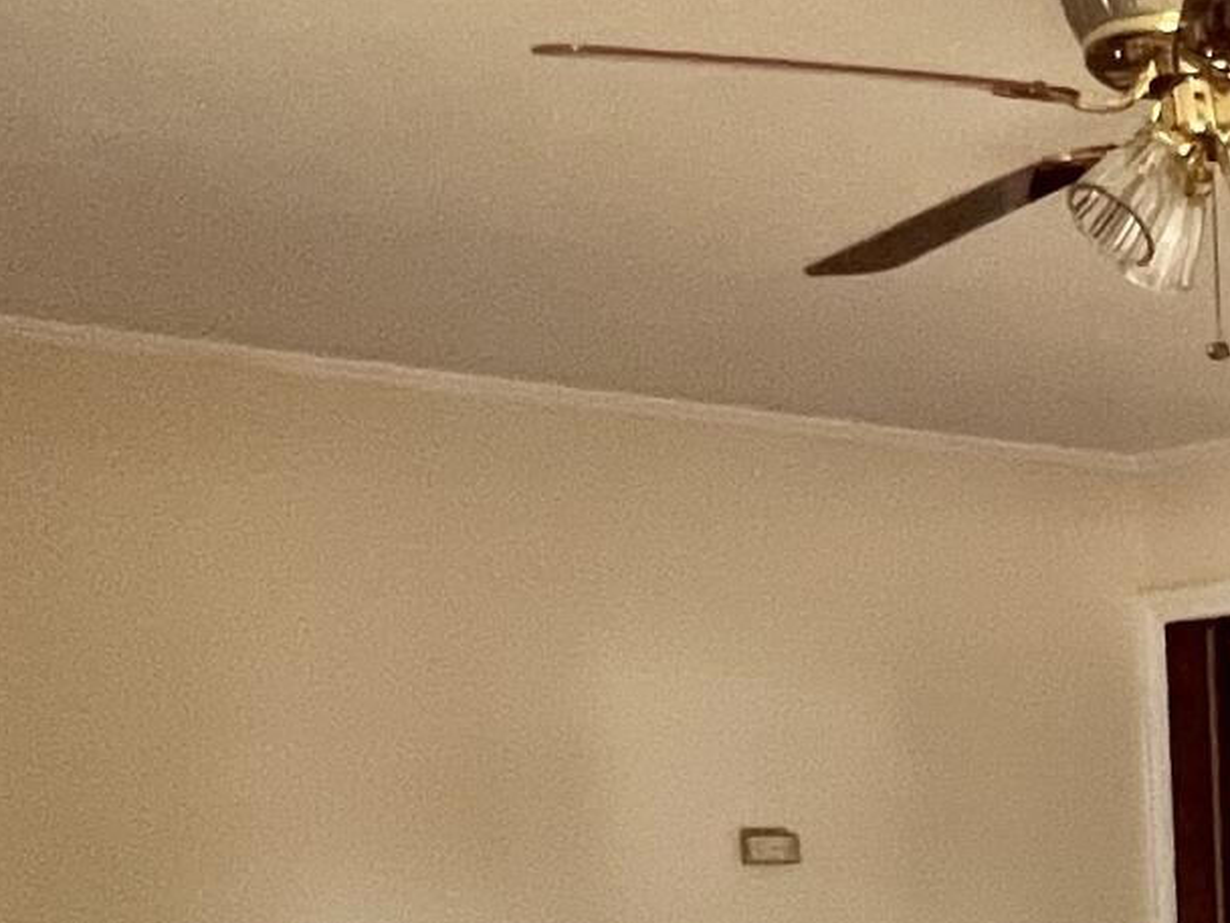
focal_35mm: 64
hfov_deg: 25.4
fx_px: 2275
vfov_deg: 19.9
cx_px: 1664
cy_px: 1383
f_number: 1.8
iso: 250
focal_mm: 1.57
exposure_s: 1/78
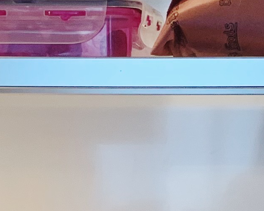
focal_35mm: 163
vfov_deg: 9.4
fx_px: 1273
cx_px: 240
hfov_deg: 11.8
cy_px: 222
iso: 64
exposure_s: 1/60
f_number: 1.8
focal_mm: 4.25
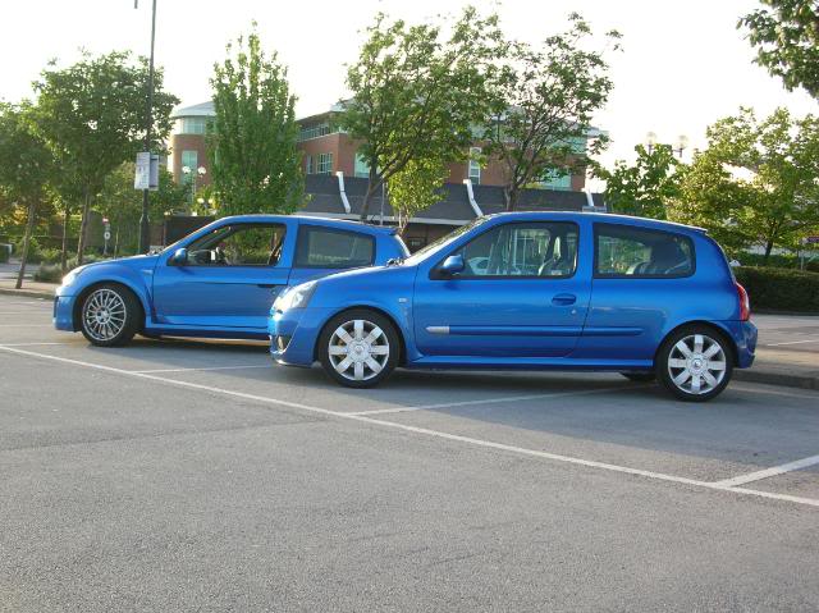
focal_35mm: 45
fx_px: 1064
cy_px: 306
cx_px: 410
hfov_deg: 42.1
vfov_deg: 32.1
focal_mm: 7.5
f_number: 3.1
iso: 50
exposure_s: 1/133
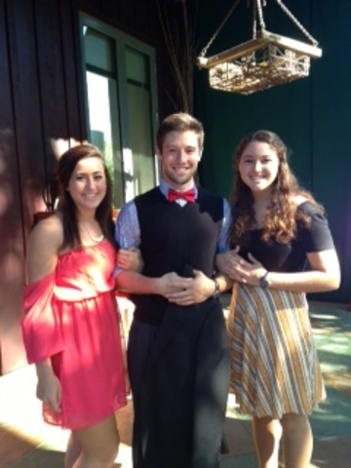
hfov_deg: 42.9
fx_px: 446
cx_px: 176
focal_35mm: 33
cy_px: 234
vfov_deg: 55.4
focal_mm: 4.13
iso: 100
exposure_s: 1/120
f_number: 2.4
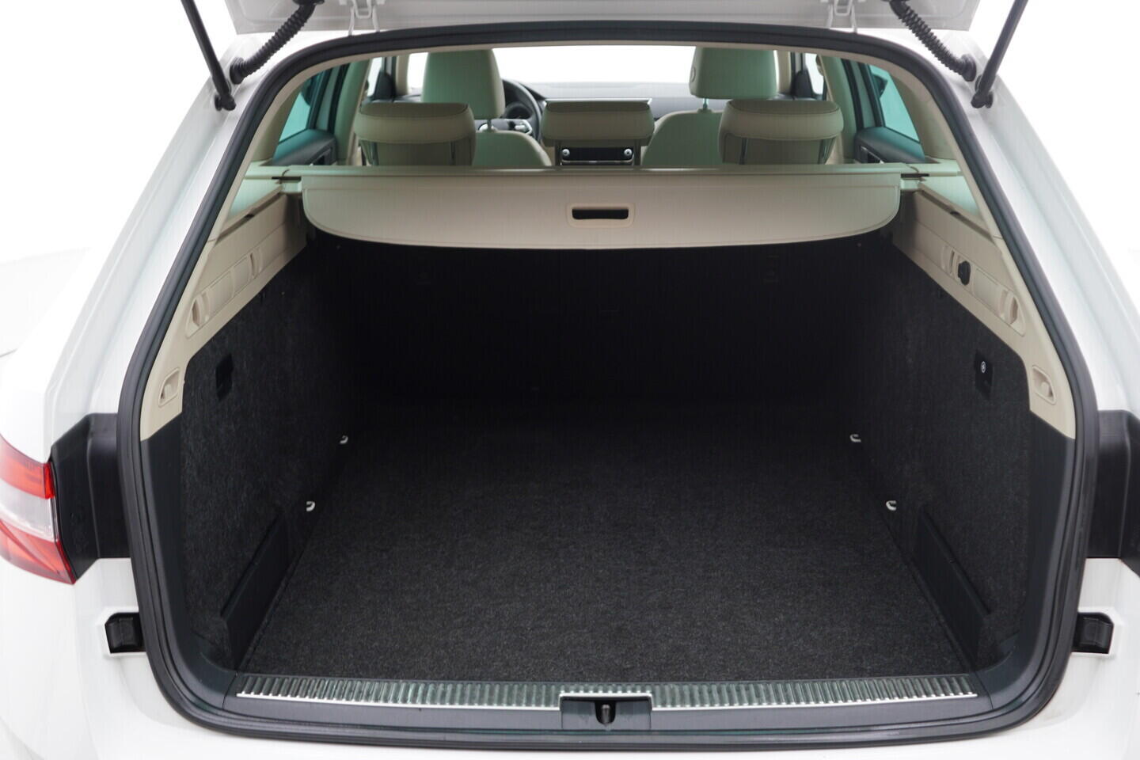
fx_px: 1140
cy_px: 380
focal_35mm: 36
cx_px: 570
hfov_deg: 53.1
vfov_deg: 36.9
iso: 160
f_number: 2.8
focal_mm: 24
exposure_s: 1/40
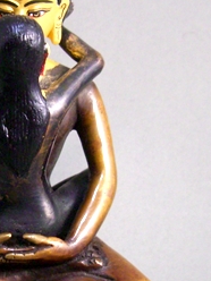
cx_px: 14
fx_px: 748
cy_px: 160
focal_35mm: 92
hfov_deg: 15.8
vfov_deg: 21.3
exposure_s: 1/60
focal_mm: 7.9
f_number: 2.8
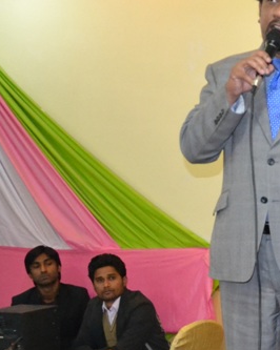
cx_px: 438
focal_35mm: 78
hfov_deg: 17.4
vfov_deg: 24.4
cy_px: 224
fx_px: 809
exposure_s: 1/60
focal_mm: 18
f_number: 3.5
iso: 3200
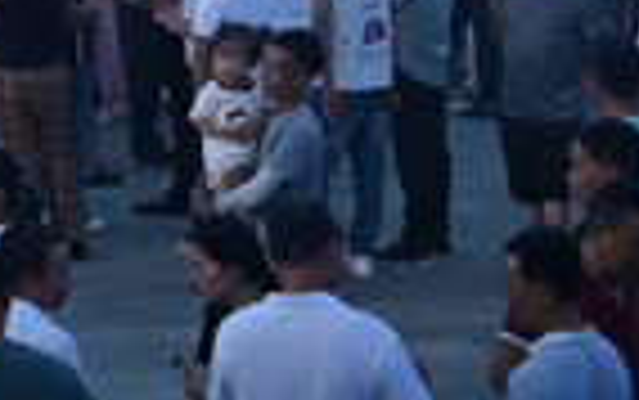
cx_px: -1004
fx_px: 4200
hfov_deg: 7.9
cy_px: -665
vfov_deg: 5.2
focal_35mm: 241
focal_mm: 42
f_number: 3.5
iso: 400
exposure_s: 1/400
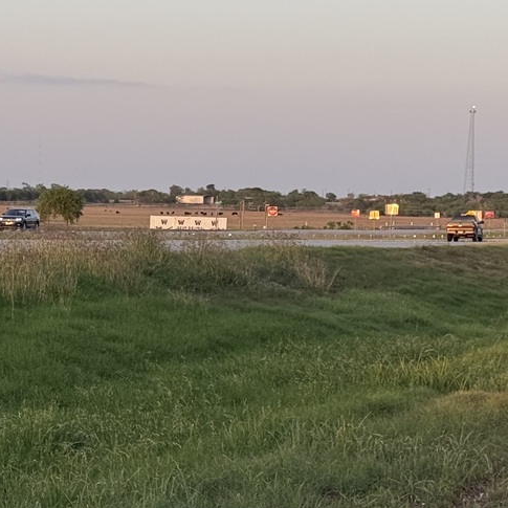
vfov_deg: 13.8
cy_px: 256
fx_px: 2092
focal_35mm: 126
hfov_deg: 13.6
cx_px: -3
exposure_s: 1/636
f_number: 1.78
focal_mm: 6.76
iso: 64
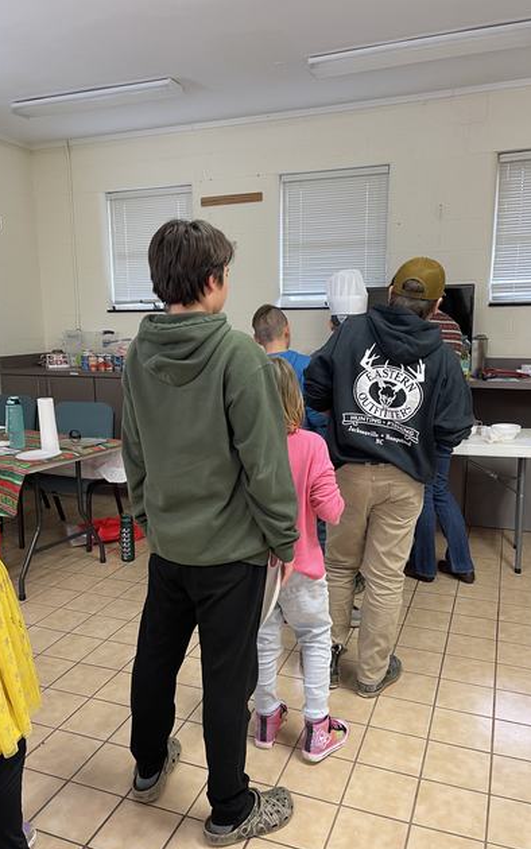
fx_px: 648
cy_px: 429
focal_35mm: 28
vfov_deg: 66.5
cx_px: 245
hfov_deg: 44.5
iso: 125
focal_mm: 5.1
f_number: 1.6
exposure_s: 1/60
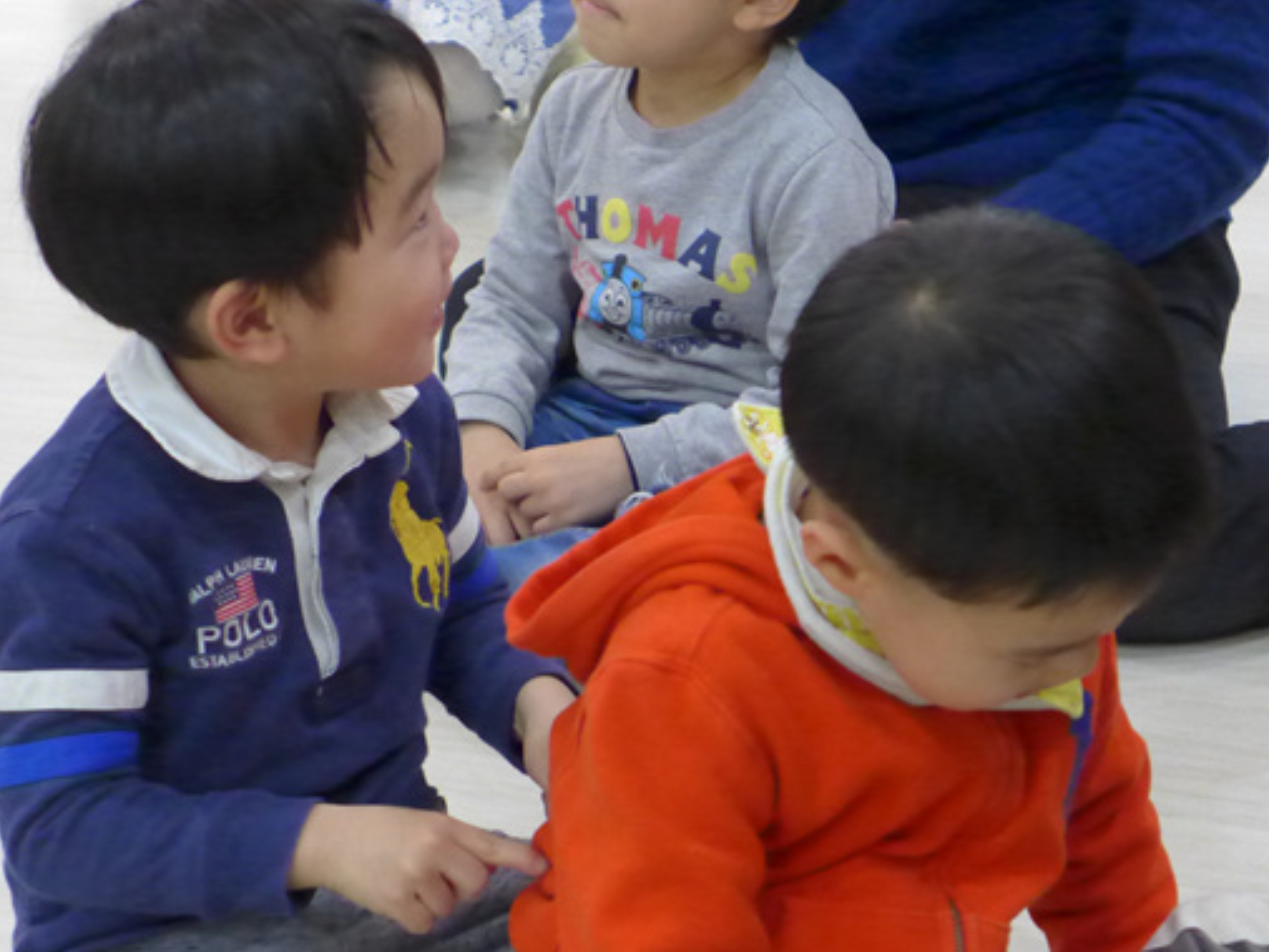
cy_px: 442
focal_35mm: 95
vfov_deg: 15.6
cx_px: 651
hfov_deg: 20.6
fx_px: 3483
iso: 1600
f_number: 2.2
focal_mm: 14.7
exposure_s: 1/400
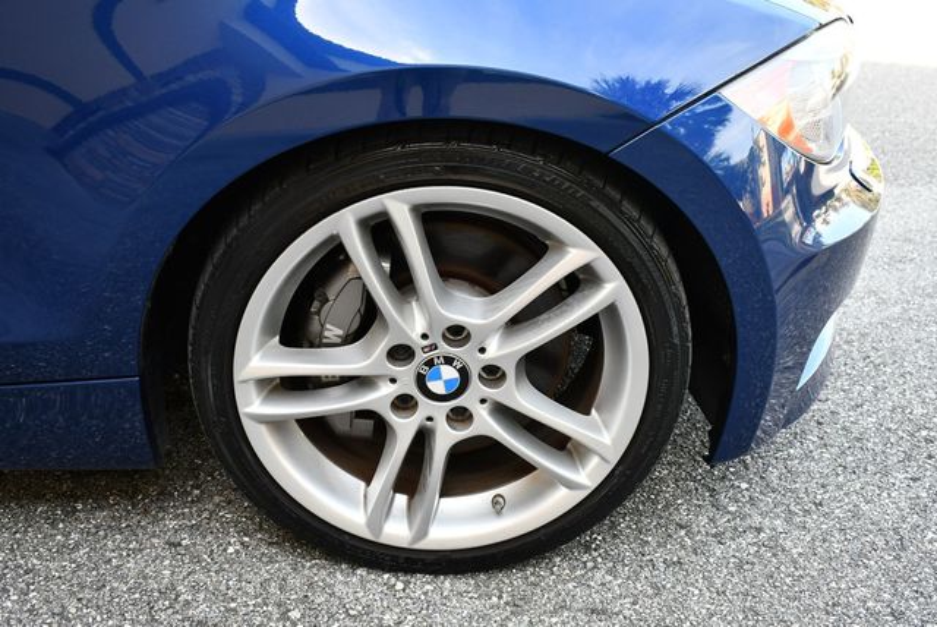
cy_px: 314
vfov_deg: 36.9
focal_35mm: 36
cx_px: 468
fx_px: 938
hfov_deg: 53.1
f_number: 4
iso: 400
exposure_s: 1/250
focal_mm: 18
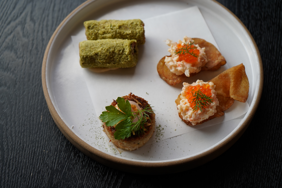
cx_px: 141
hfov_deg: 32.9
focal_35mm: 61
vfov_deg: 22.3
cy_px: 94
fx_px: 478
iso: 320
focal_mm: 61
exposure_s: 1/80
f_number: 5.6
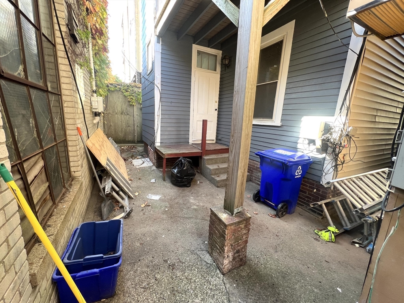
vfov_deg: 89.9
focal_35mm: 13
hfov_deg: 106.2
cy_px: 152
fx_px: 152
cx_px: 202
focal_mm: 1.57
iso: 64
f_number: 1.8
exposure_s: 1/99
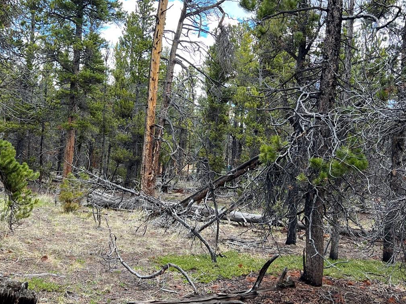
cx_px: 212
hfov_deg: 45.8
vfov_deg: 35.1
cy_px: 153
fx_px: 481
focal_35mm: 41
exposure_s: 1/302
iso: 50
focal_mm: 5.7
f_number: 1.5
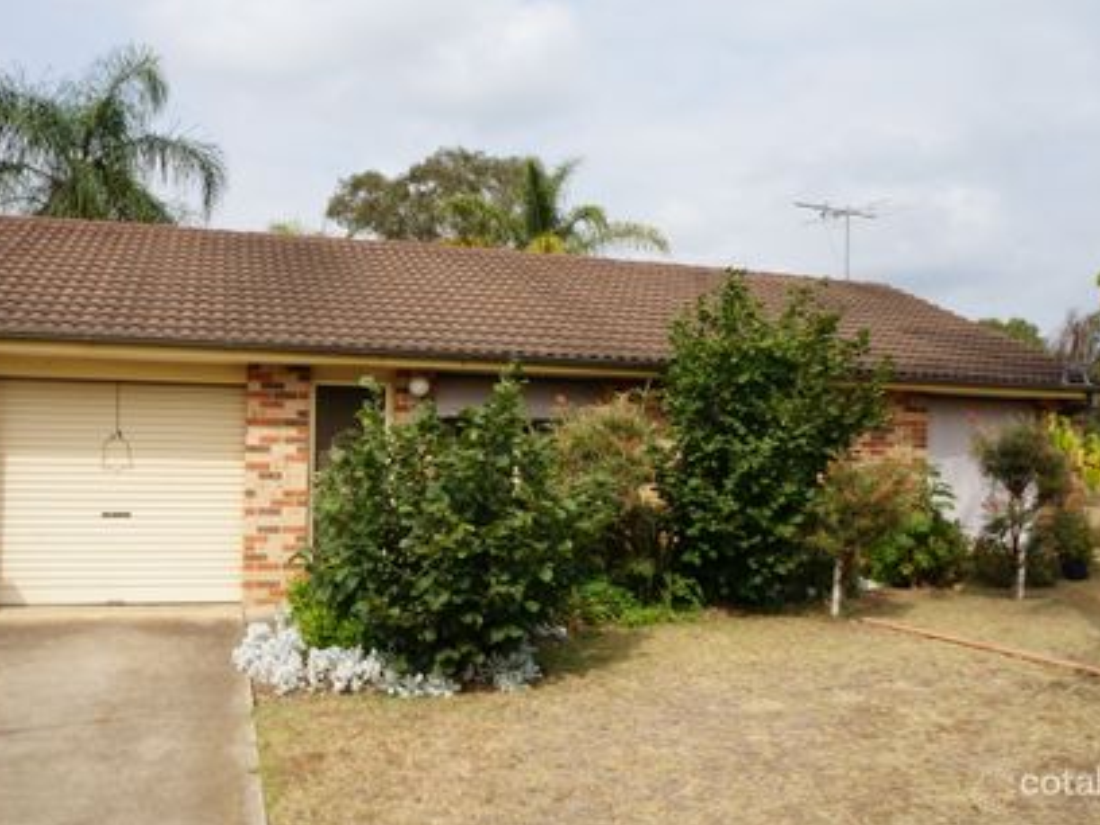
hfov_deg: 57.5
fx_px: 1003
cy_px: 417
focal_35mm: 32
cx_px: 555
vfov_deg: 44.7
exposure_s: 1/60
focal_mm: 19
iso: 100
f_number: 14
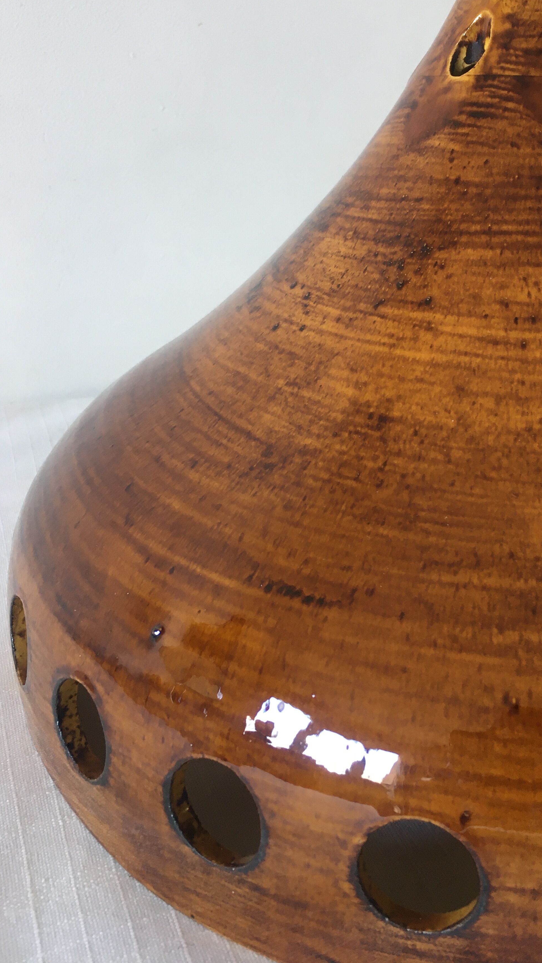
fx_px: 945
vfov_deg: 53.7
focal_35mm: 37
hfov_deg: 31.5
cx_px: 403
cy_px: 400
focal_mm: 4.15
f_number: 2.2
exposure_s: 1/33
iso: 64
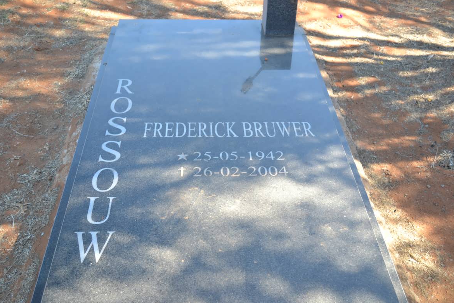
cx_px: 225
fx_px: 504
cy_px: 153
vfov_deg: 33.4
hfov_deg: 48.5
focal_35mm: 40
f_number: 4.2
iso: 400
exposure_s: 1/80
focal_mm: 26
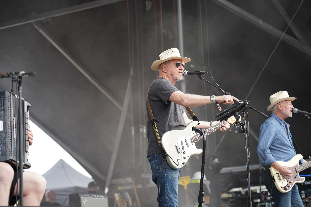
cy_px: 104
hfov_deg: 19.5
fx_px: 907
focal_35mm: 105
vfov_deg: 13.0
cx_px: 156
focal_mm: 105
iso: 160
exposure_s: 1/125
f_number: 4
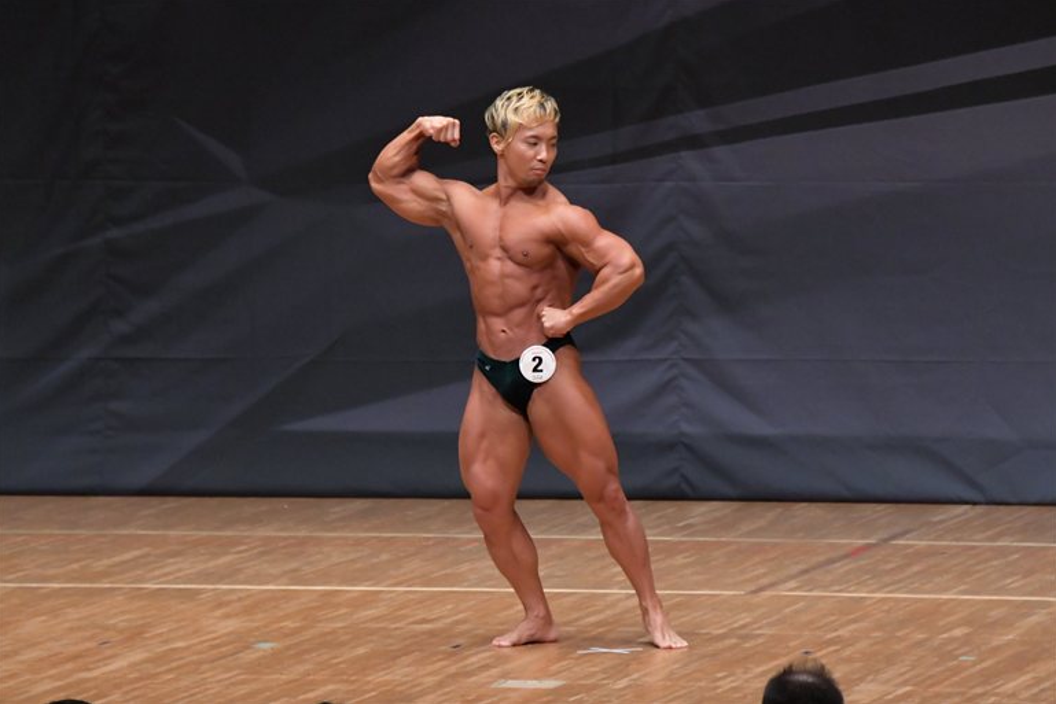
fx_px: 8420
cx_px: 527
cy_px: 351
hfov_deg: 7.2
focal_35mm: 287
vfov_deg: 4.8
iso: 6400
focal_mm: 190
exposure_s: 1/400
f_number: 5.6
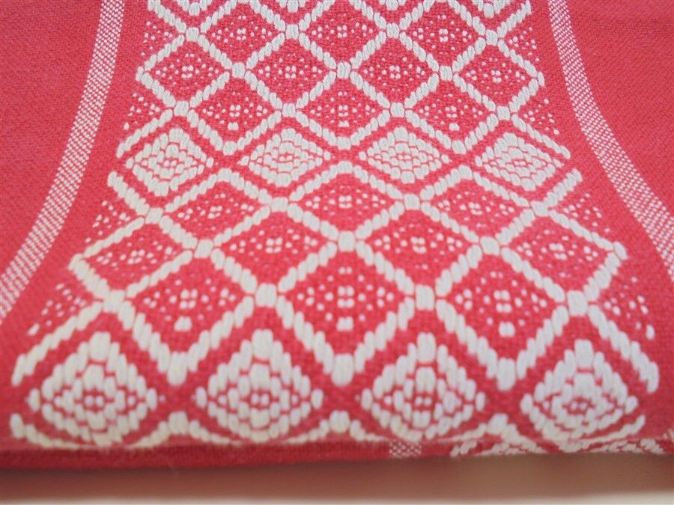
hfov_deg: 61.7
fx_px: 565
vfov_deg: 48.2
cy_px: 252
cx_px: 337
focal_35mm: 29
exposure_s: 1/50
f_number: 3.7
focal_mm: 5.3
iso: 100
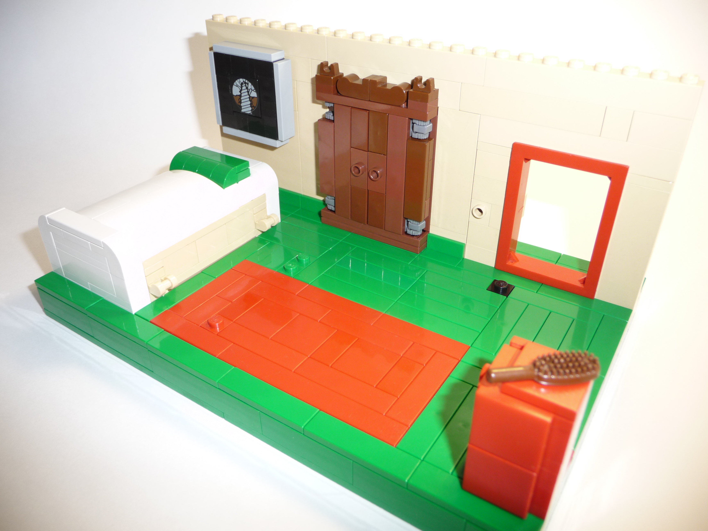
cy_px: 266
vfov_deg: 49.7
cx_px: 354
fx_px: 573
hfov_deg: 63.4
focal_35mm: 28
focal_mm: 4.7
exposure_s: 1/40
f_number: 3.3
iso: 100
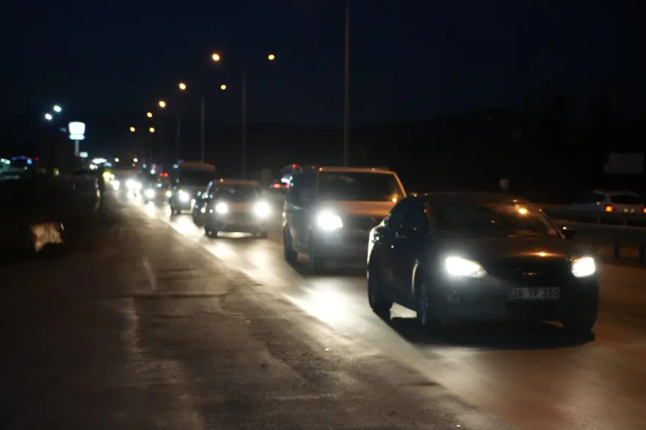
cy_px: 215
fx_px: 1256
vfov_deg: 19.4
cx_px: 323
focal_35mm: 70
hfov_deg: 28.9
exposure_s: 1/160
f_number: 4
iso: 5000
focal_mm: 70
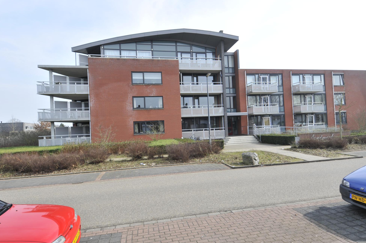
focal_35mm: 21
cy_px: 121
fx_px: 208
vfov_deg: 60.5
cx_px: 189
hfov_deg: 82.5
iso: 200
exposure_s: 1/250
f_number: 9
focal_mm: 13
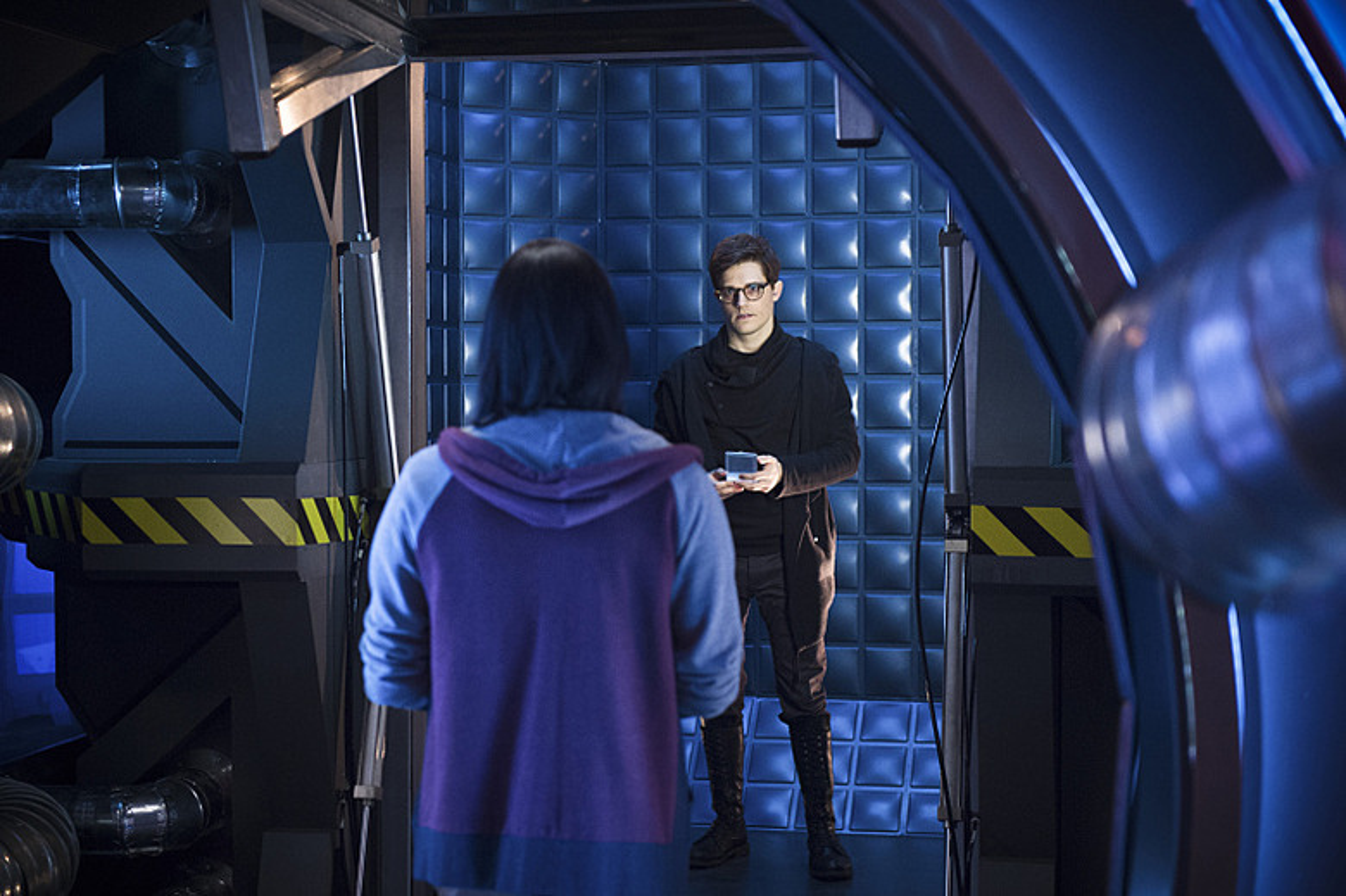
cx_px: 673
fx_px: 2317
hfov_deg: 32.4
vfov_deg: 21.9
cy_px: 448
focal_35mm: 62
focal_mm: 62
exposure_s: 1/100
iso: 3200
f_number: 2.8
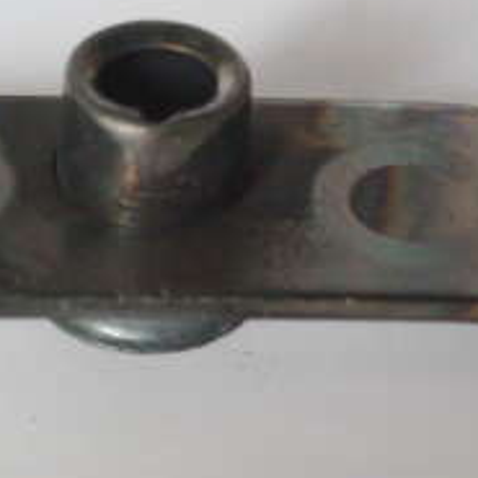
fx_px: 4390
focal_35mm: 281
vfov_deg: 6.2
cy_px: 207
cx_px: 129
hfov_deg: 6.2
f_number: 8
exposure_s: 1/90
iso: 800
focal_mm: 68
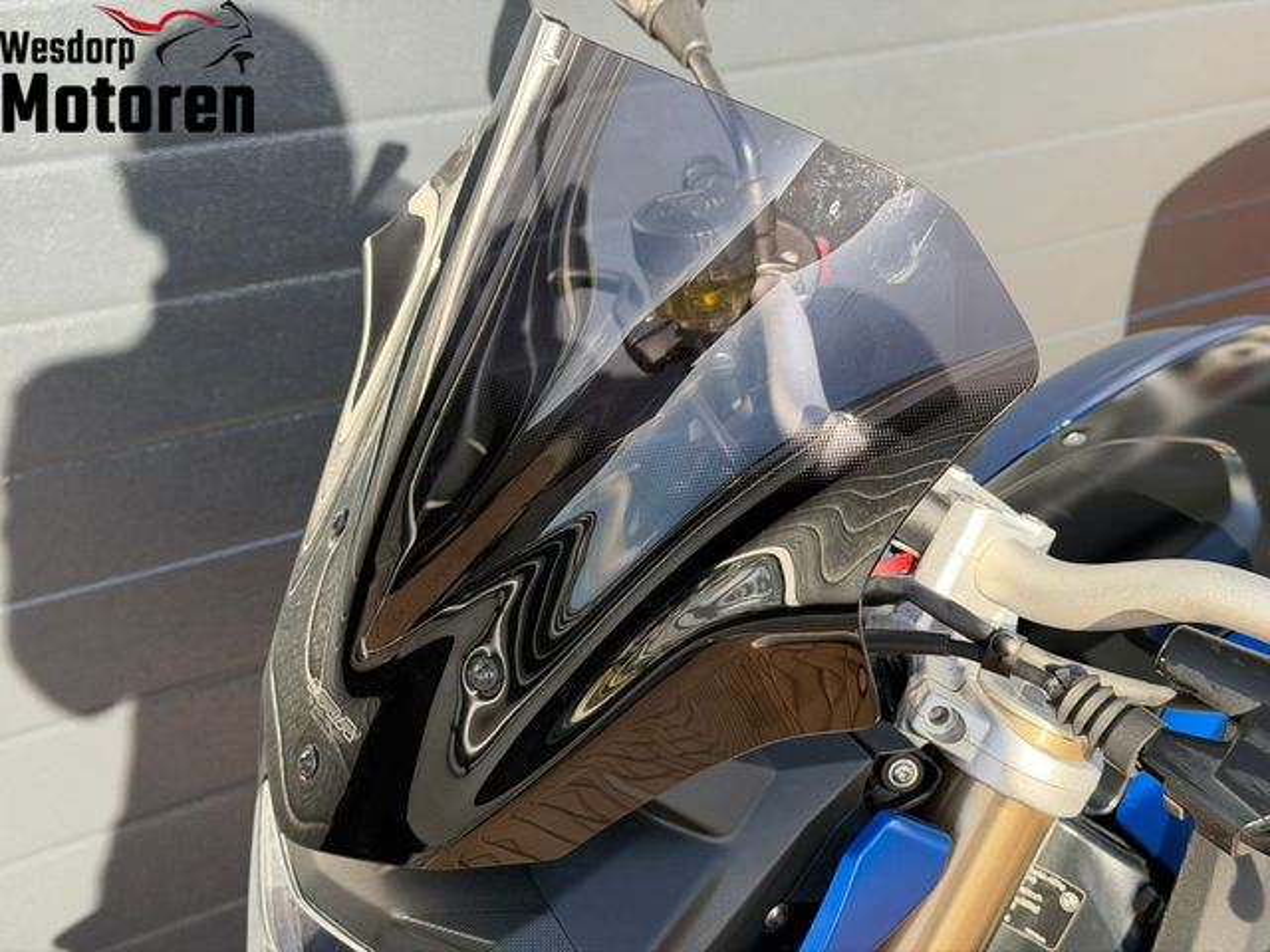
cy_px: 476
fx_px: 1761
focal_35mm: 48
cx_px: 635
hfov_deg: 39.7
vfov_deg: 30.3
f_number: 1.78
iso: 80
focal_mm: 6.76
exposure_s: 1/587
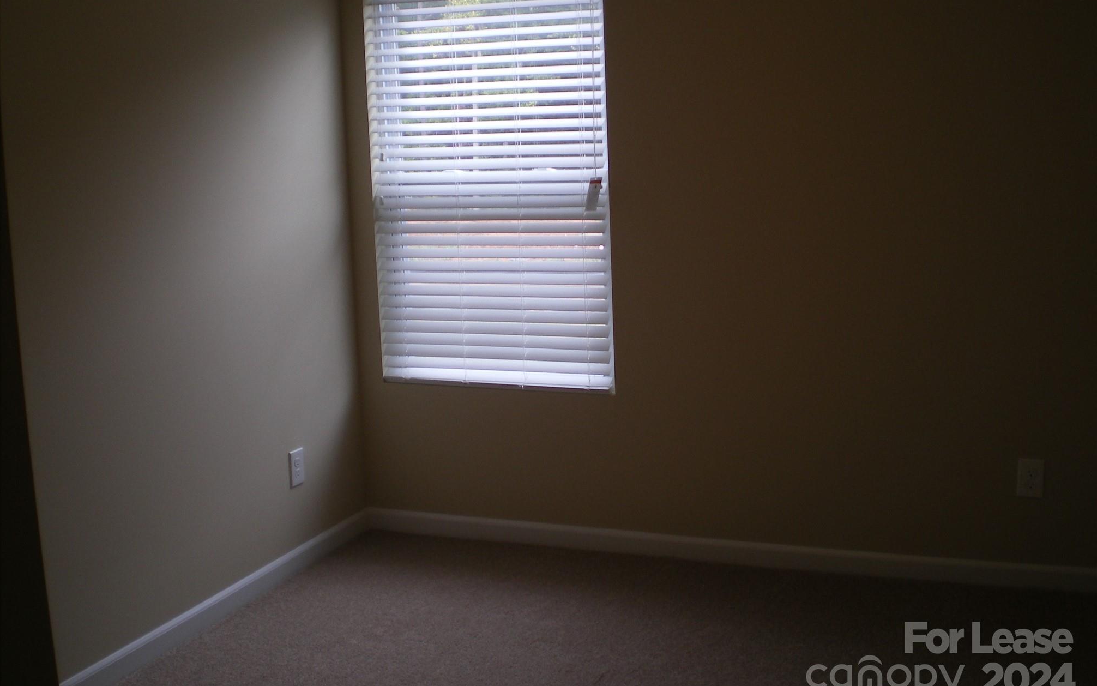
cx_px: 556
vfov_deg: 31.2
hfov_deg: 48.2
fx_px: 1226
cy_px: 305
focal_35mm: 41
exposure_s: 1/40
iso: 64
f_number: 3.1
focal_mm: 6.3
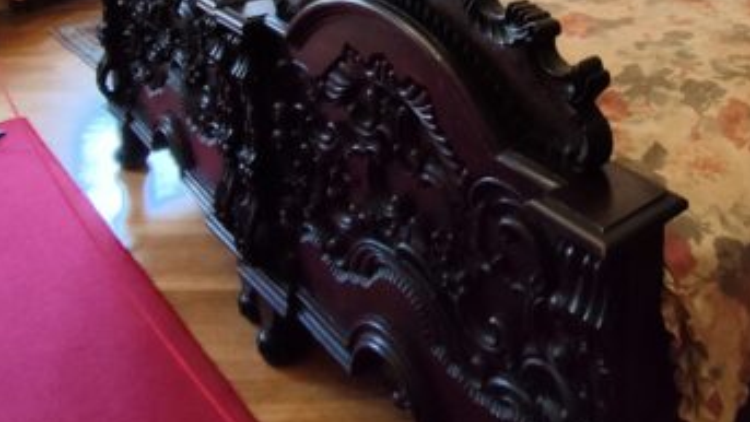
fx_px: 776
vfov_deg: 26.1
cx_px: 621
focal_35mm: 39
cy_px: -124
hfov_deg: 48.1
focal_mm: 1.65
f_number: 2.2
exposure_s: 1/50
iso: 125
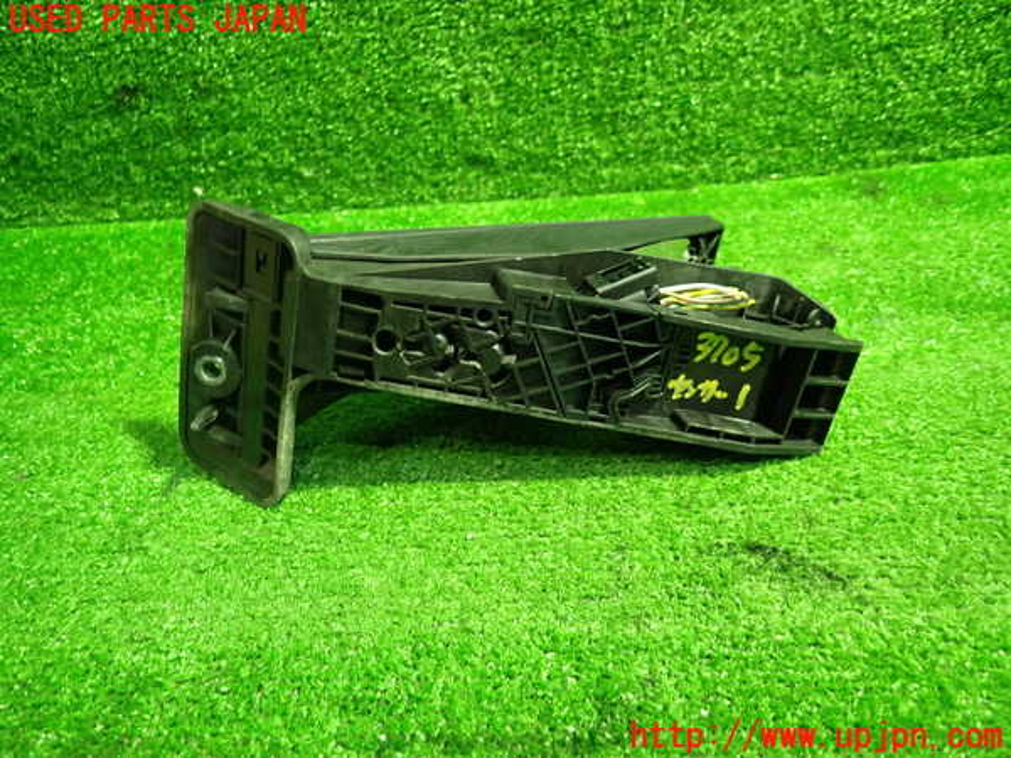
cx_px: 506
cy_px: 379
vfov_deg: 54.9
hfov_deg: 69.4
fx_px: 730
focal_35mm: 25
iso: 640
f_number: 2
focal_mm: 4.5
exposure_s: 1/30
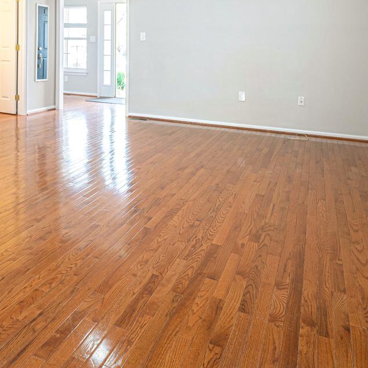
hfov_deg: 47.9
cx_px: 92
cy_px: 38
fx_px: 397
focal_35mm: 33
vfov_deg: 45.2
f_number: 5.6
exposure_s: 1/4
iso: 125
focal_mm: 12
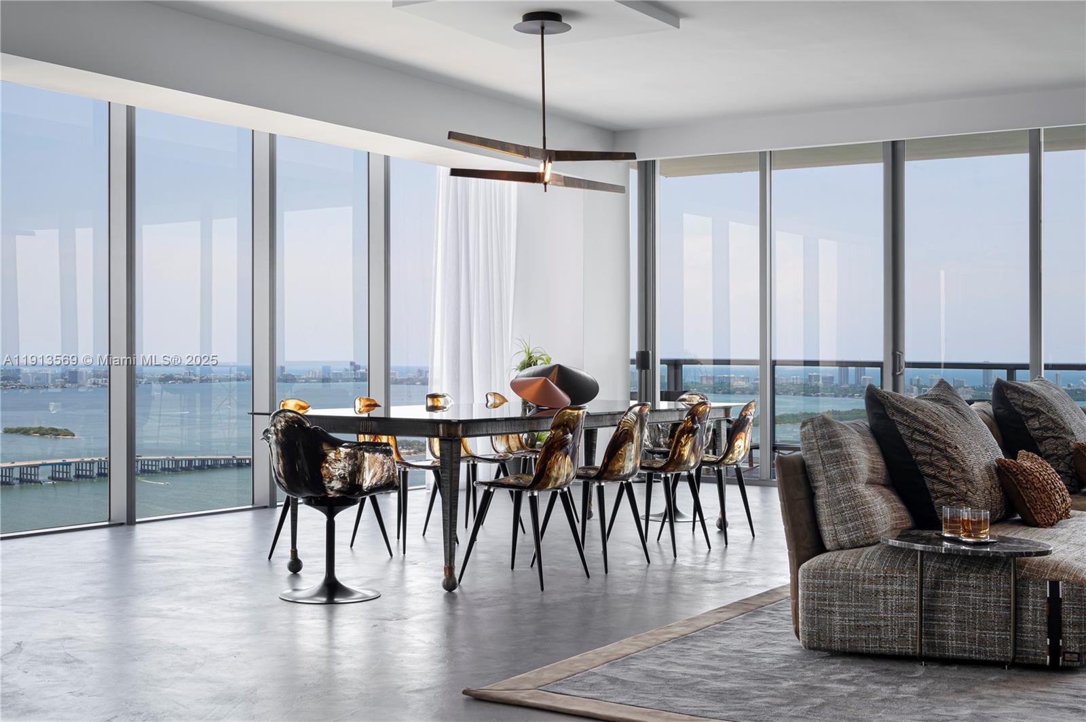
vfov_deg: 29.8
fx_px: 1356
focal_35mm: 45
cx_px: 543
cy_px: 361
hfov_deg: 43.6
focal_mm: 30
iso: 100
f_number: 10
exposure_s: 1/6
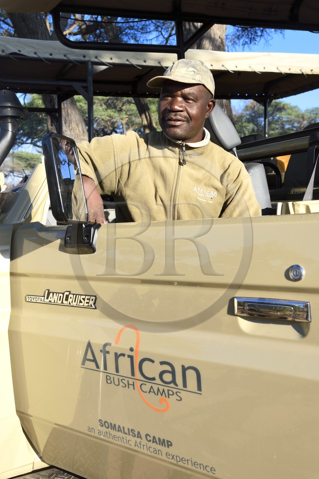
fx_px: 505
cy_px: 240
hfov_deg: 35.0
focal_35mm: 38
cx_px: 160
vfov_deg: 50.7
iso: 200
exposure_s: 1/200
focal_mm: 38
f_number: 8
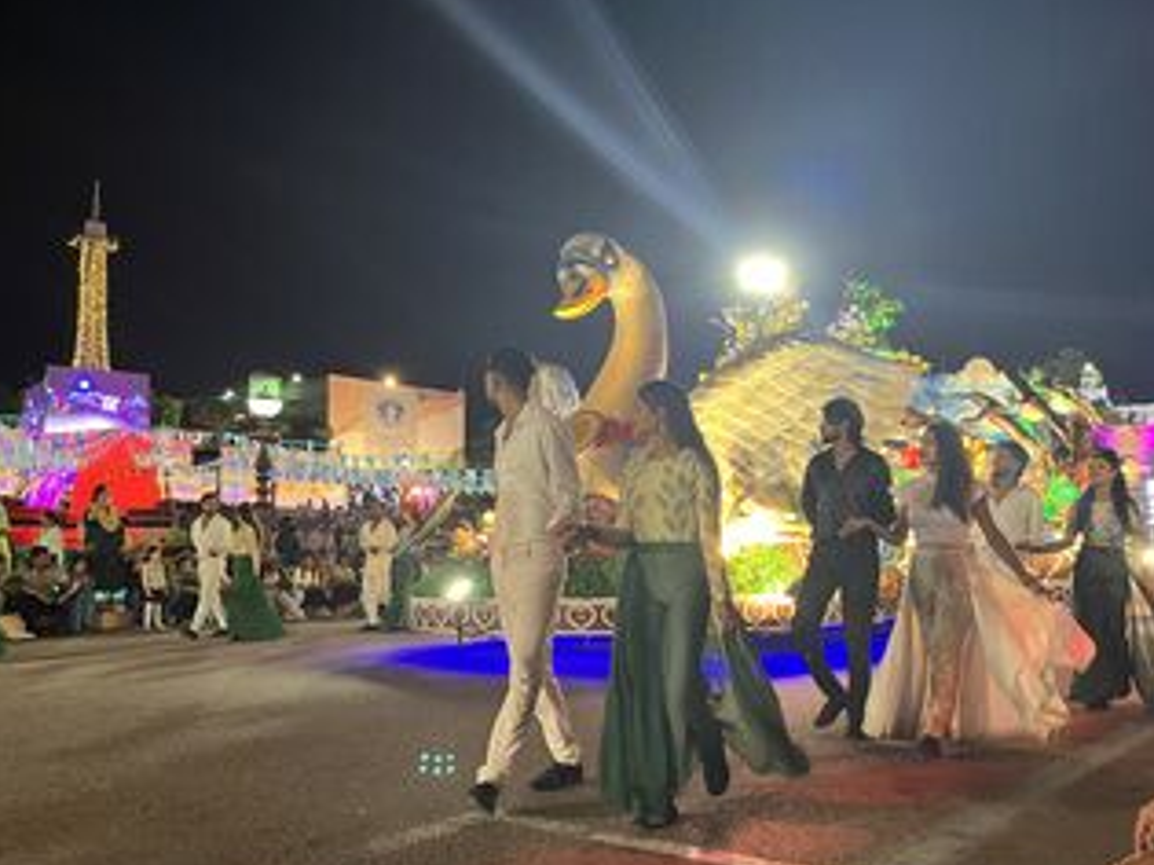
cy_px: 520
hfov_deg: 55.3
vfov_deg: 42.7
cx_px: 604
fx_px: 1100
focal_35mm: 33
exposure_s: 1/51
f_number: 1.6
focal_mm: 5.1
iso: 320
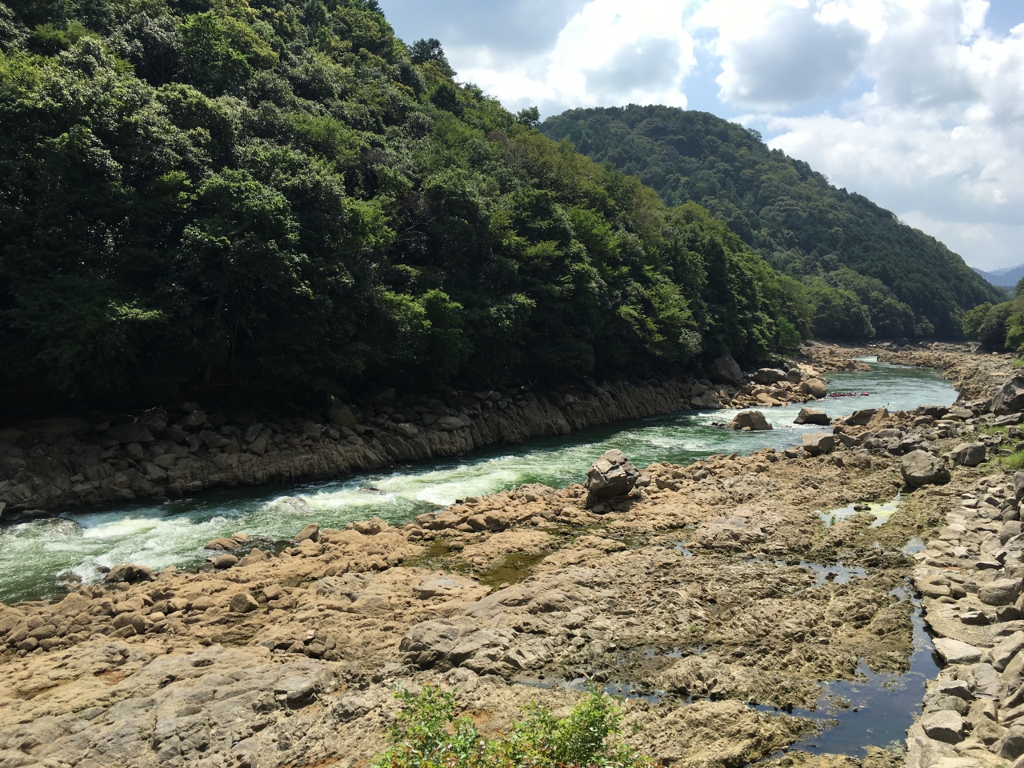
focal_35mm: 29
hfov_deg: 61.7
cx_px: 512
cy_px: 384
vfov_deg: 48.2
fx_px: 858
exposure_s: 1/1425
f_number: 2.2
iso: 25
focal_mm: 4.15
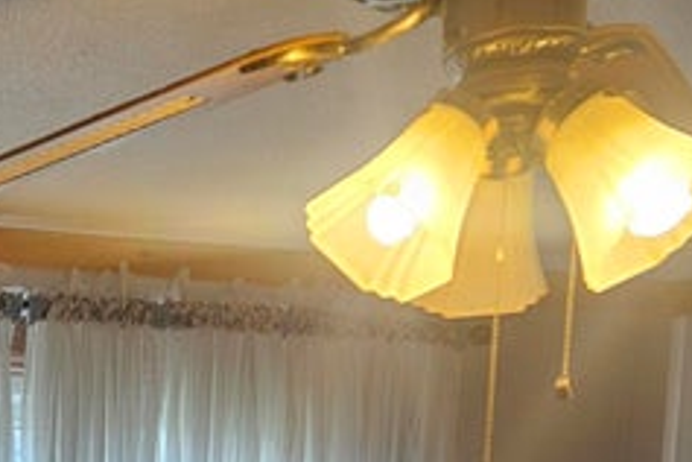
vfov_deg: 14.0
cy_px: 839
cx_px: -177
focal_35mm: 86
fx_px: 1653
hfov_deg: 21.6
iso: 125
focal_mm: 5.4
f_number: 1.8
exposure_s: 1/120
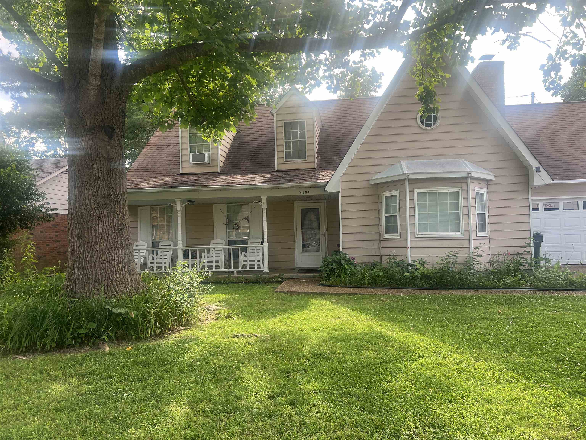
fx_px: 440
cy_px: 220
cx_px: 293
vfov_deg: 53.1
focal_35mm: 26
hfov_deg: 67.3
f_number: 1.5
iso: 50
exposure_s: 1/497
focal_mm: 5.7
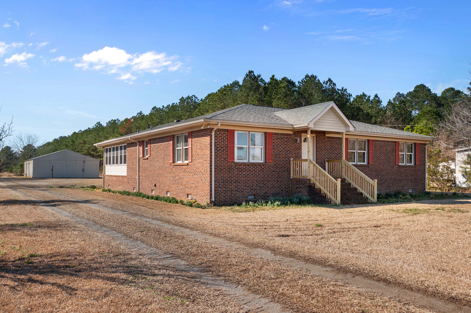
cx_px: 236
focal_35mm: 29
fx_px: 379
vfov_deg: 44.9
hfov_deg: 63.7
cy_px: 156
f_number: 8
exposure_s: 1/500
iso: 250
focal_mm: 29
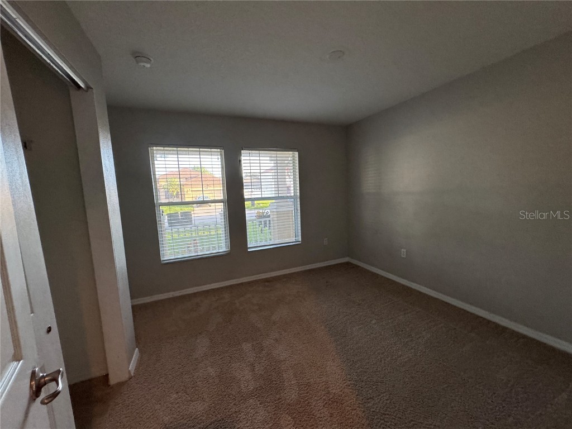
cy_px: 214
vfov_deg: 85.7
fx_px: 231
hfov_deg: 102.1
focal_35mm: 14
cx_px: 286
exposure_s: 1/120
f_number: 2.2
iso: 320
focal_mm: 2.22
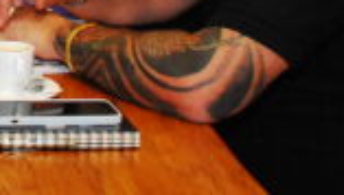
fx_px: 1508
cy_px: -183
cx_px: -265
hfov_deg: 12.0
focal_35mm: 165
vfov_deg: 7.2
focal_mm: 22
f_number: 7.1
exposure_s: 1/80
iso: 1600
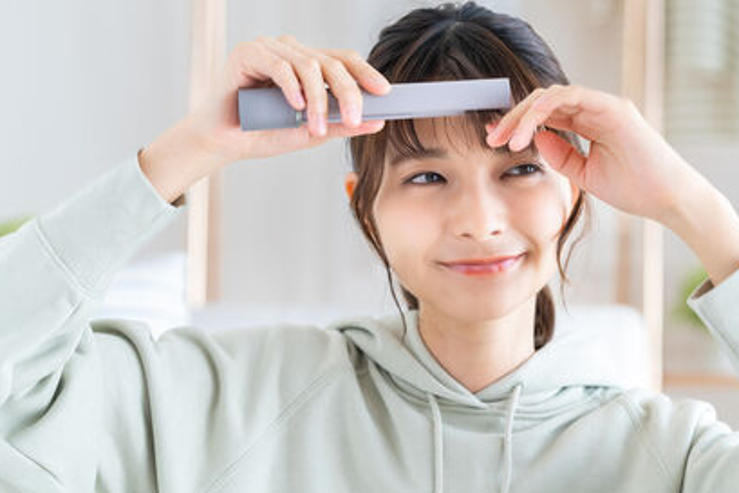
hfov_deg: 19.8
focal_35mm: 103
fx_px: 2115
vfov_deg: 13.3
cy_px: 210
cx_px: 441
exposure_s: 1/125
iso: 320
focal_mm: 85
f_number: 2.8
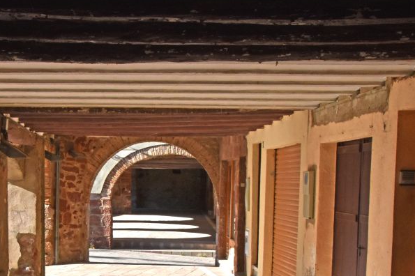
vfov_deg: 21.5
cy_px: 230
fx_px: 714
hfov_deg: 31.6
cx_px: 84
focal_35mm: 62
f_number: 20
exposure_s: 1/250
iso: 1000
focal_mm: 24
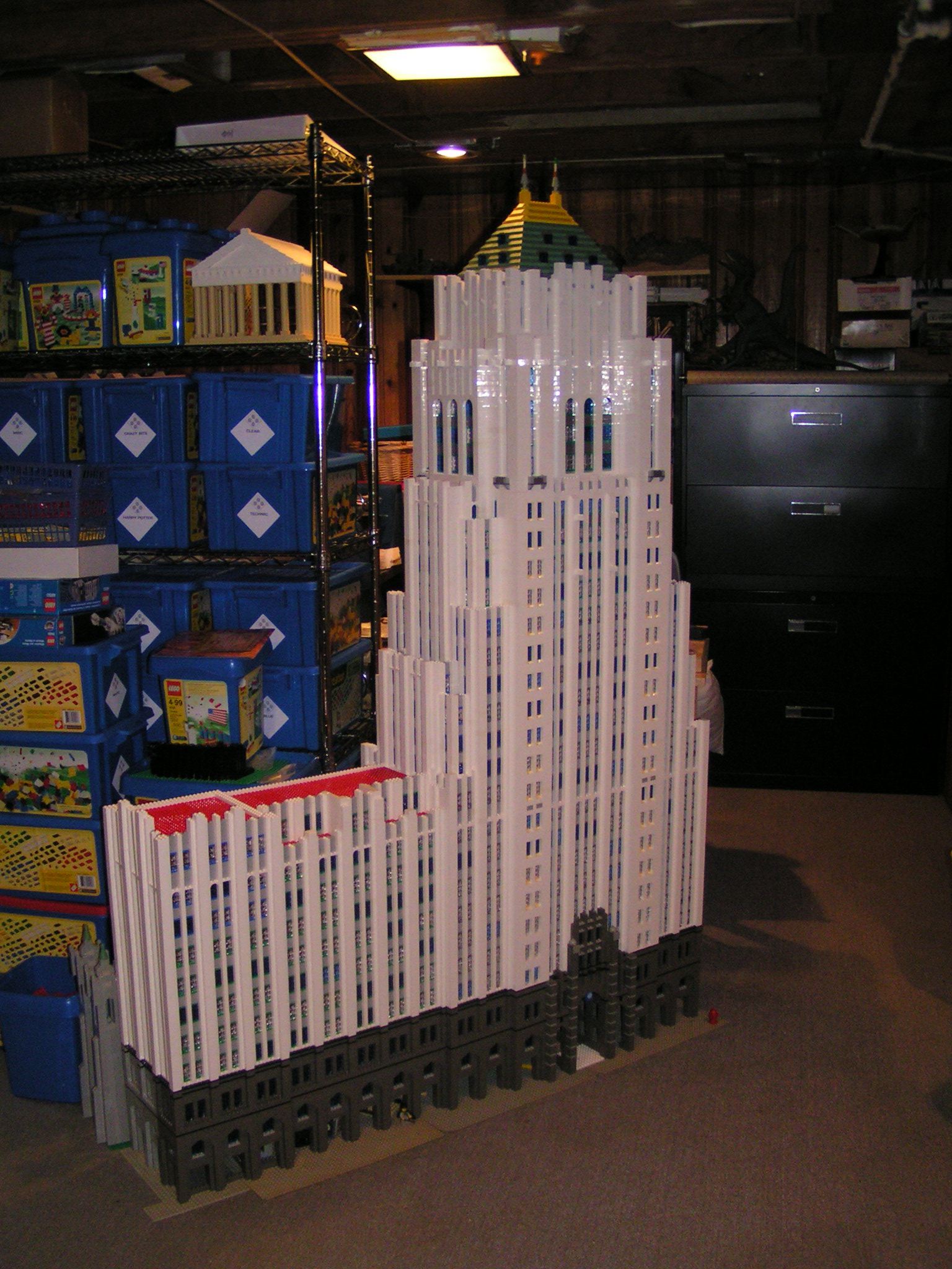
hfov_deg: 37.7
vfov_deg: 49.0
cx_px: 476
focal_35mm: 38
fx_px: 1393
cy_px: 634
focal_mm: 5.8
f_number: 2.8
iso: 200
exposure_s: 1/40
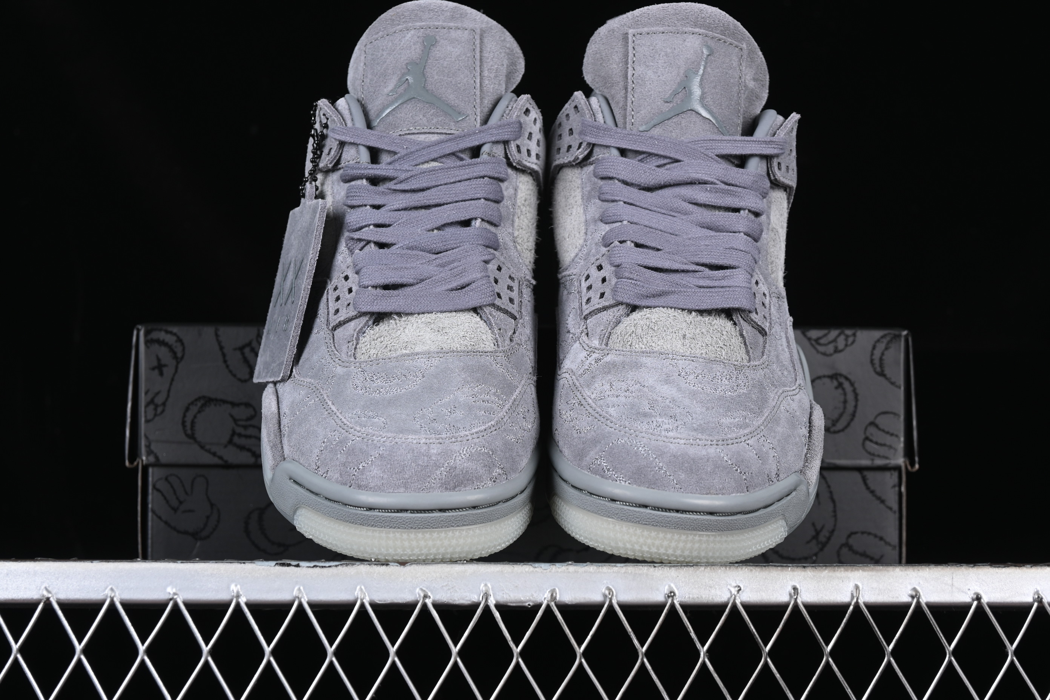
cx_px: 525
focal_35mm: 75
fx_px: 2187
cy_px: 350
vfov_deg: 18.2
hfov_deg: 27.0
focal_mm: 50
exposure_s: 1/80
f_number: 7.1
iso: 160
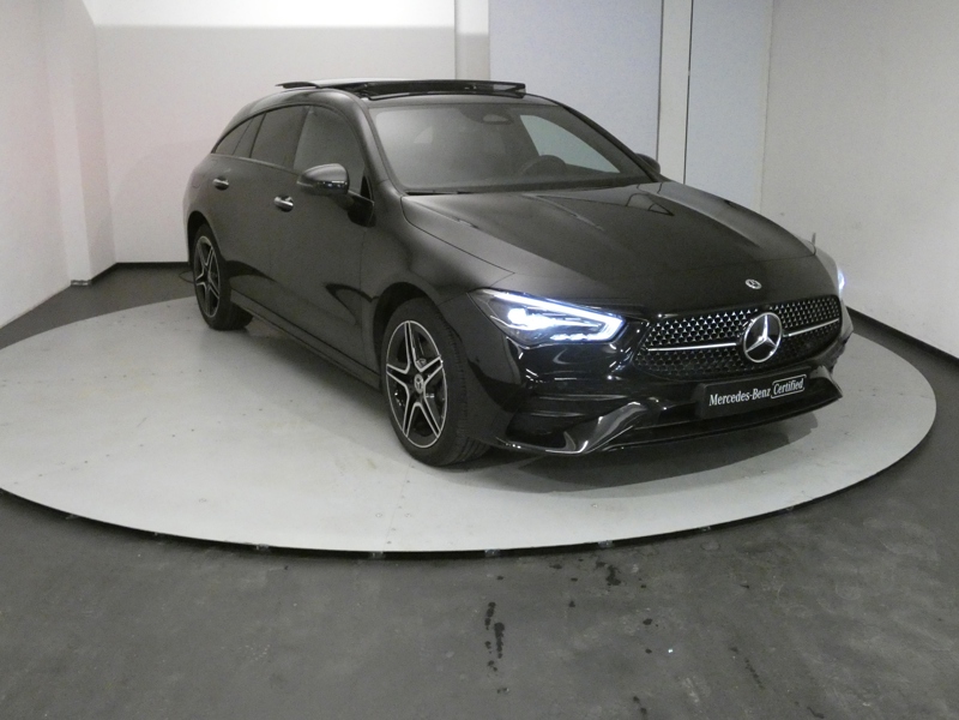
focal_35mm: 36
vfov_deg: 39.7
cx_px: 480
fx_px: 997
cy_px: 360
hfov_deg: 51.4
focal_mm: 6.5
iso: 2000
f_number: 3.5
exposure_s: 1/125
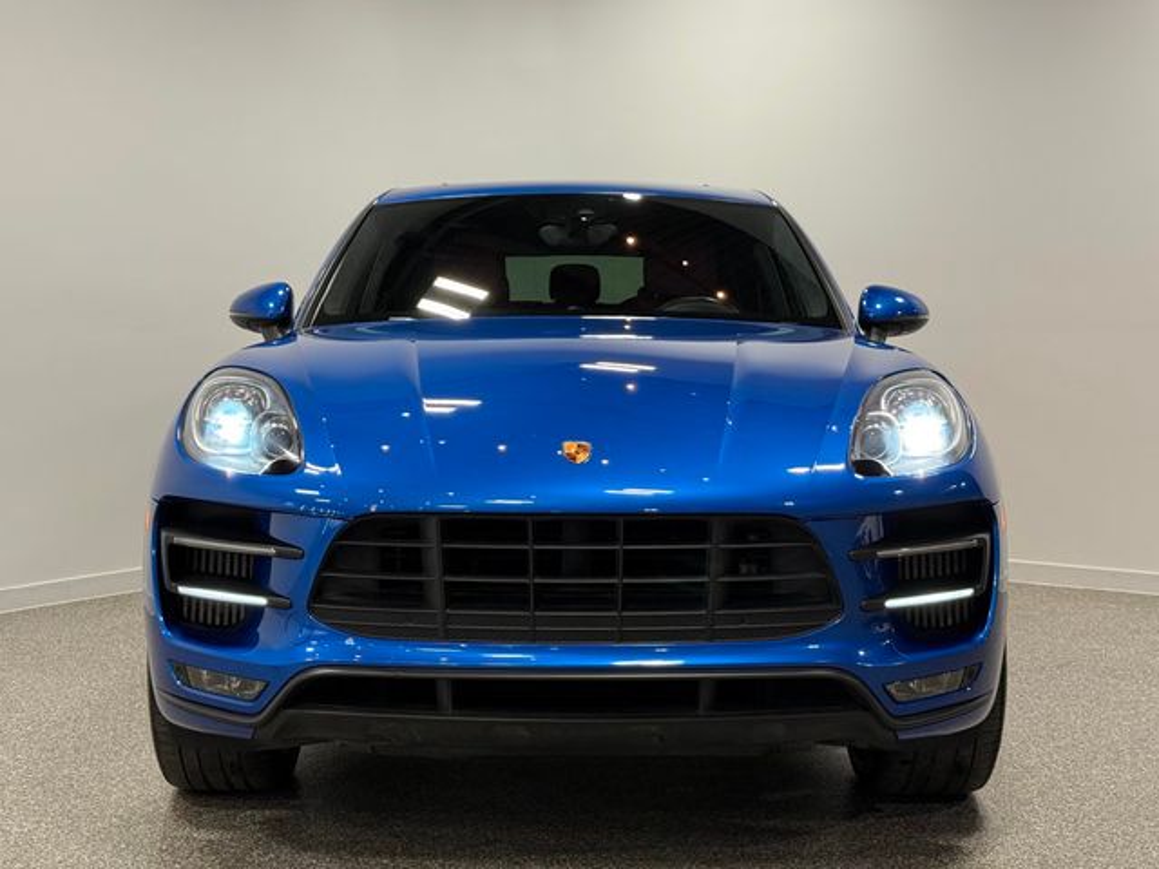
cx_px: 580
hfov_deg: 39.7
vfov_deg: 30.3
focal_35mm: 48
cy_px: 434
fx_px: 1607
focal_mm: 6.76
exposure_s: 1/219
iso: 50
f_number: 1.78
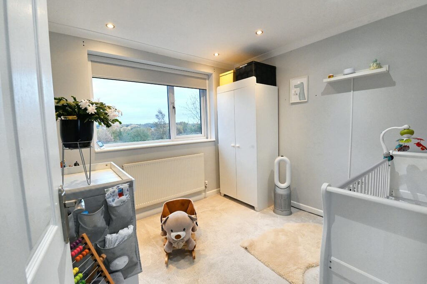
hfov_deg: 100.4
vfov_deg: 77.2
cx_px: 214
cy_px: 142
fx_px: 178
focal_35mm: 15
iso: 2000
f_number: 10
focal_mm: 15
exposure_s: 1/80
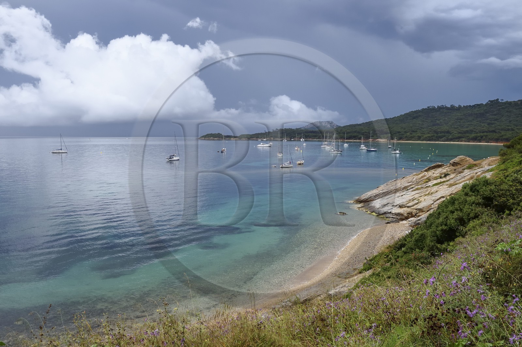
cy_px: 174
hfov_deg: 62.0
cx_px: 261
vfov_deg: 43.5
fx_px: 435
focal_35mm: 30
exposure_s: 1/250
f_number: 16
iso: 400
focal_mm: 30
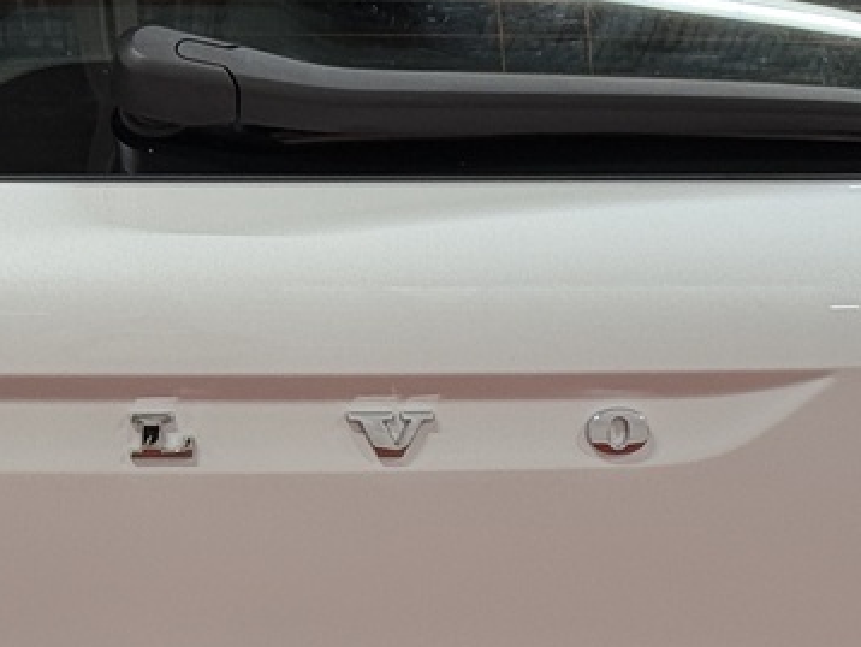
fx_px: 4804
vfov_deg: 7.7
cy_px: 507
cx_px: 168
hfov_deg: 10.2
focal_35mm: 193
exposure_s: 1/121
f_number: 1.78
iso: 80
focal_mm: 6.76
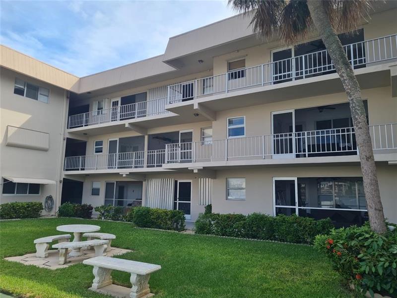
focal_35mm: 26
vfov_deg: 53.1
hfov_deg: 67.3
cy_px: 149
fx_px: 298
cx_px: 198
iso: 50
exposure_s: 1/1456
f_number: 1.8
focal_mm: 5.4
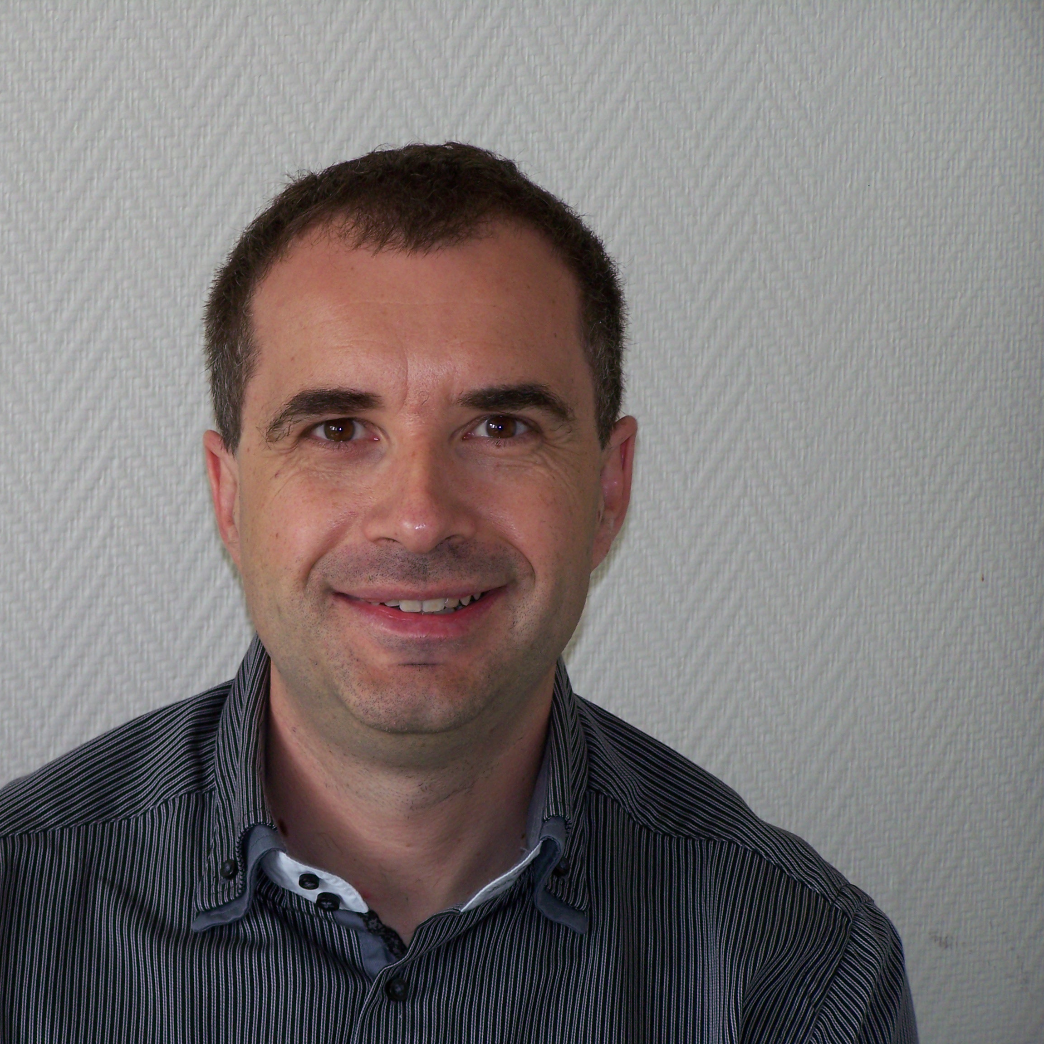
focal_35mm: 164
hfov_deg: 10.7
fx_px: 5596
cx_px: 398
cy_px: 522
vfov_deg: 10.7
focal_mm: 23.1
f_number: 3.3
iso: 80
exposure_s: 1/100
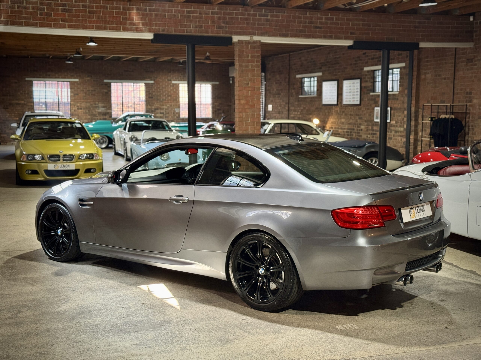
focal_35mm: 48
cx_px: 240
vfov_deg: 30.3
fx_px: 667
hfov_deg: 39.7
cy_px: 180
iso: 200
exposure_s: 1/33
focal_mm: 6.76
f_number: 1.78
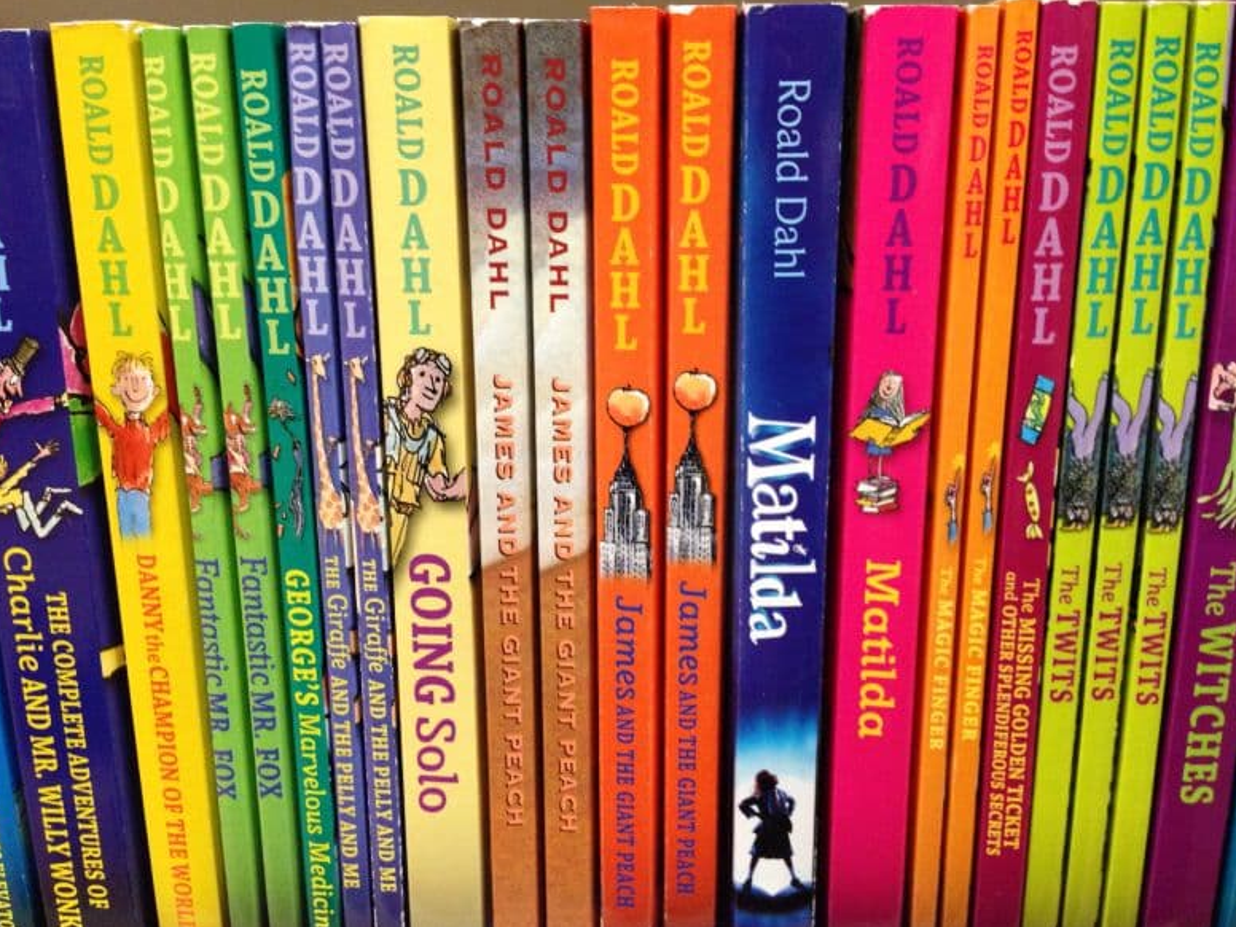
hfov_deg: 54.0
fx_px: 1214
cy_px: 470
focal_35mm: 34
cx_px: 624
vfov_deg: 41.8
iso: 320
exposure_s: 1/20
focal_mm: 4.12
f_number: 2.4
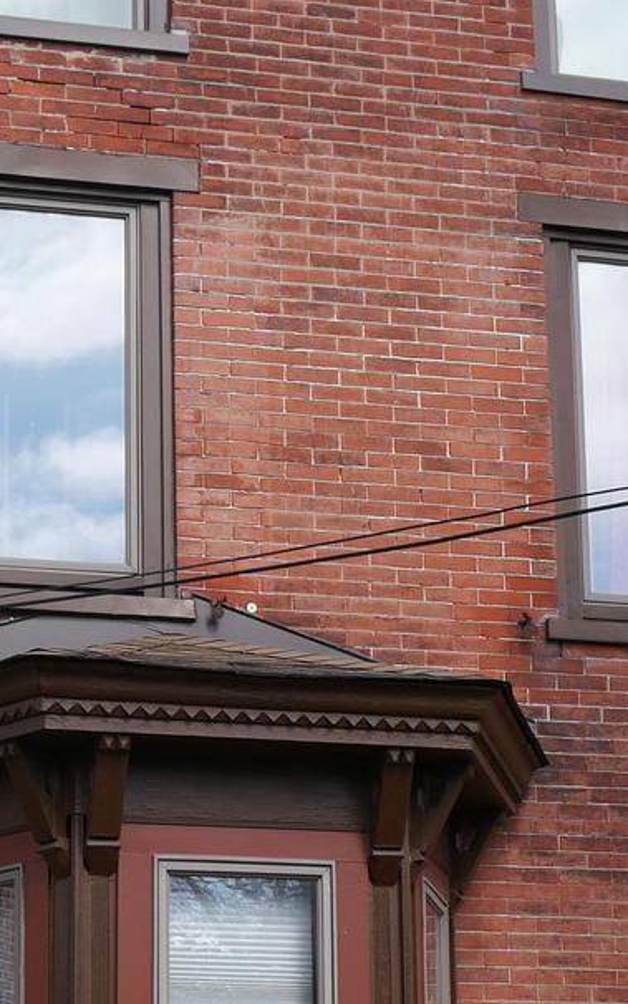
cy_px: 818
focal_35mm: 94
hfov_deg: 13.9
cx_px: 172
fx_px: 2573
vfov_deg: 21.8
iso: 200
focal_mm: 15.9
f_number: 5.6
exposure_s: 1/320
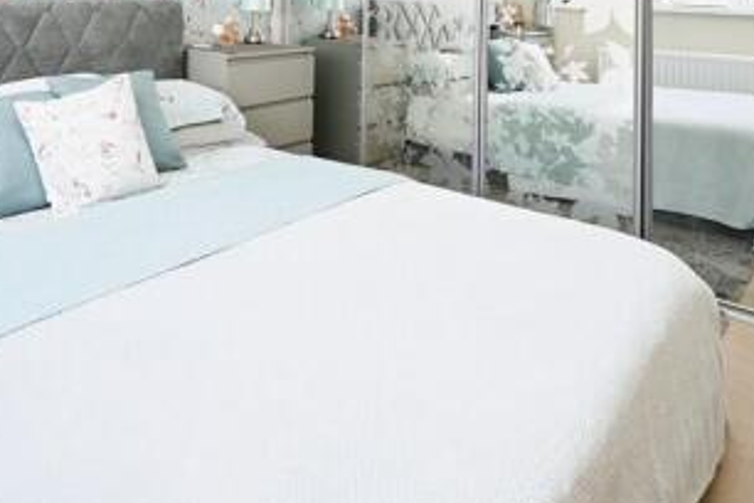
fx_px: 628
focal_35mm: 30
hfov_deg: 60.1
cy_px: -9
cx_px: 238
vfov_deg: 38.4
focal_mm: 14
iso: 280
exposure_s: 1/60
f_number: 4
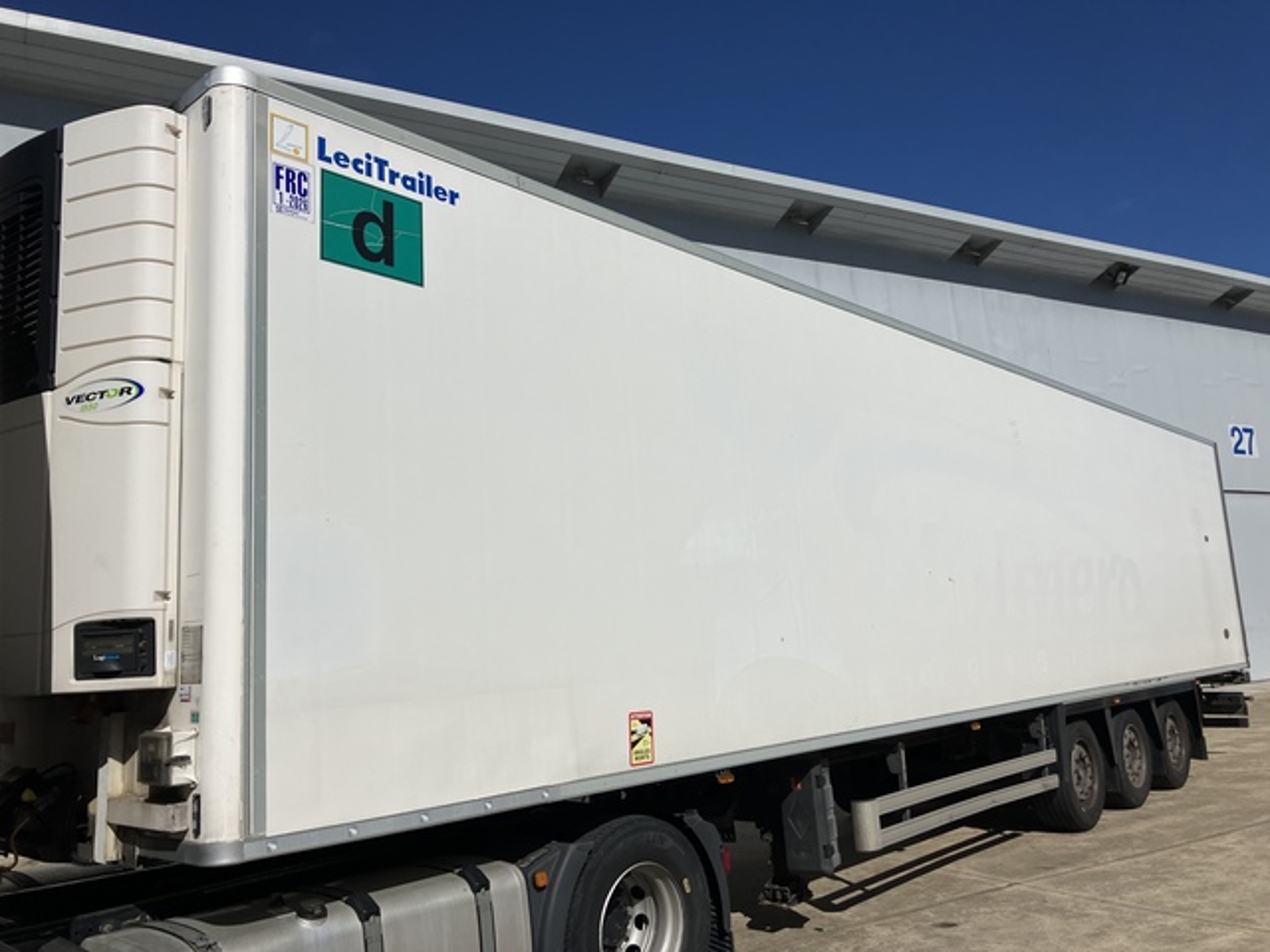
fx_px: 1027
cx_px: 635
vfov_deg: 49.7
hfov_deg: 63.4
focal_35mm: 28
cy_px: 476
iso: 32
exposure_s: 1/9804
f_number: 1.8
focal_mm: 3.99
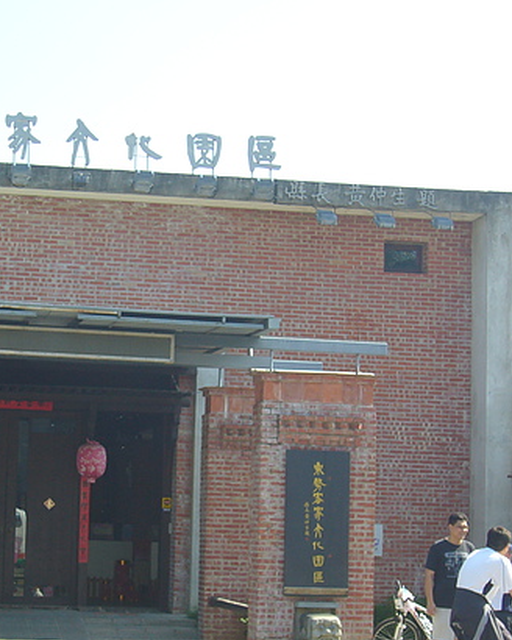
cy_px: 348
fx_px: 1705
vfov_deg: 21.3
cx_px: 133
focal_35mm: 90
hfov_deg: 17.0
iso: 80
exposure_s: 1/250
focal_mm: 10.4
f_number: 3.8
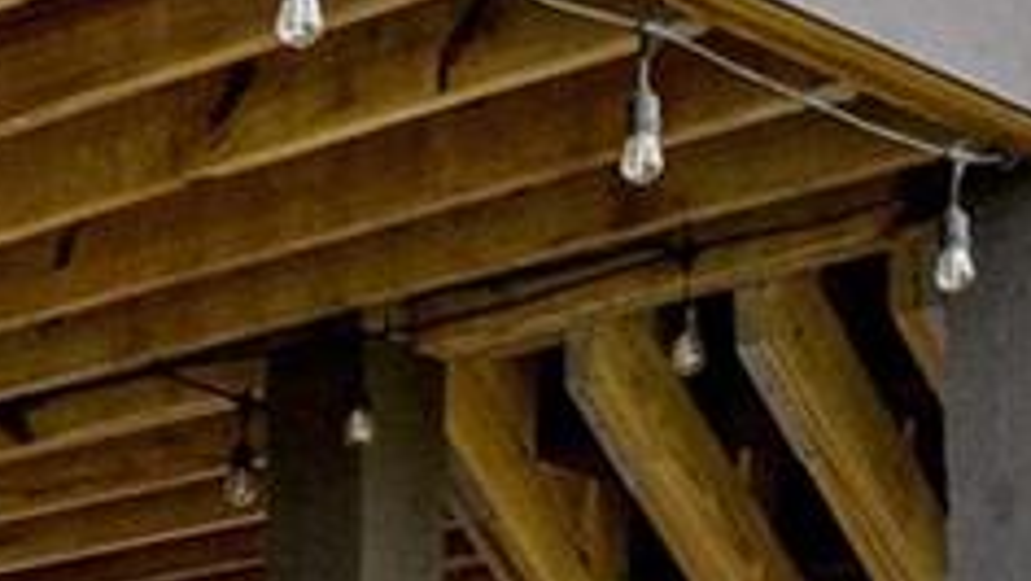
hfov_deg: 16.6
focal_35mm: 128
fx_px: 3501
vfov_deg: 8.8
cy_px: 1306
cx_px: 175
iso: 400
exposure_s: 1/640
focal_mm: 9
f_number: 8
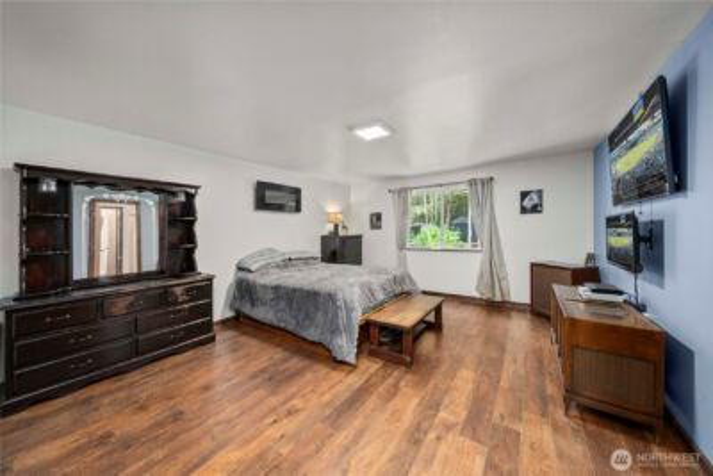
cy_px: 238
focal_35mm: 12
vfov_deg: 90.1
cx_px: 356
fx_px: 238
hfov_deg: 112.6
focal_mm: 12
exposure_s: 1/60
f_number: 7.1
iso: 1000
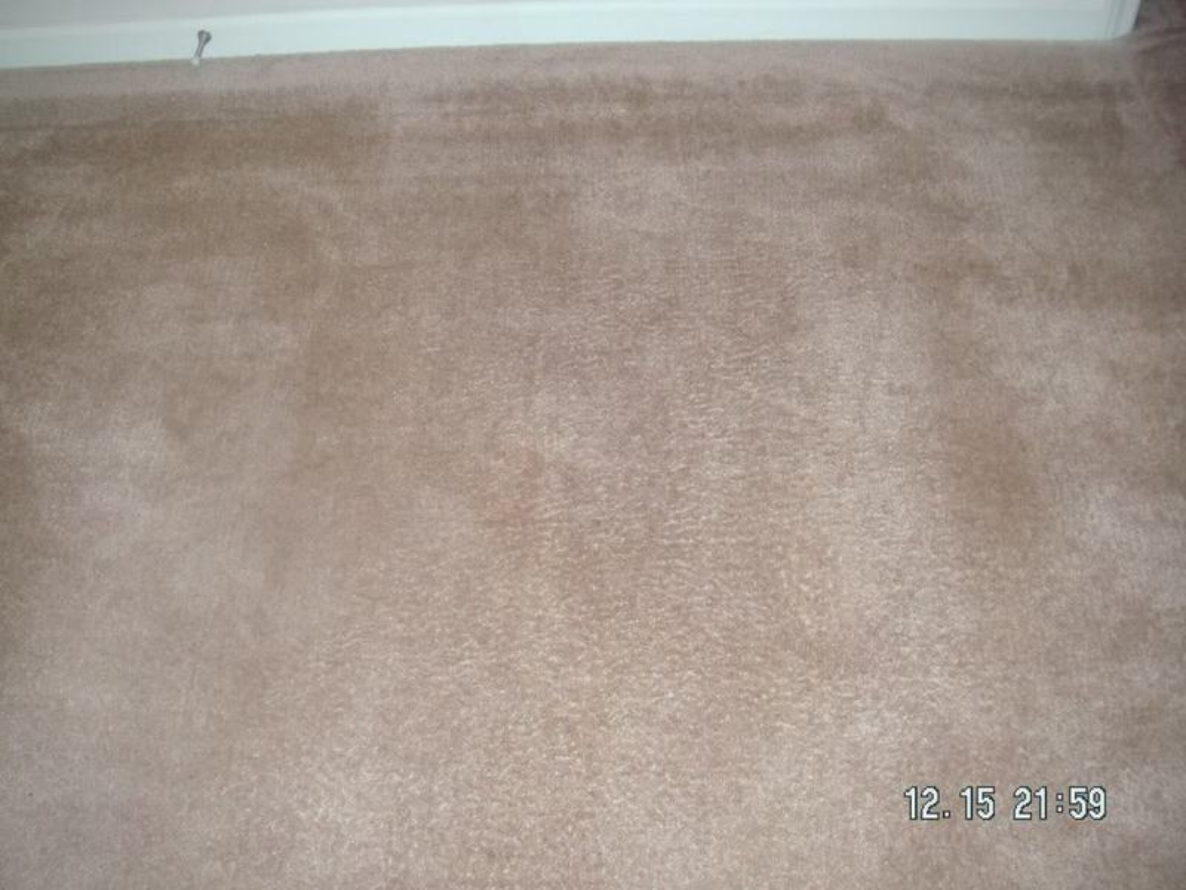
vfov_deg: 37.7
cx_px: 593
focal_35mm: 38
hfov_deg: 49.0
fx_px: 1302
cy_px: 445
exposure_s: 1/45
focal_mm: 6.3
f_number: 3.3
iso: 160
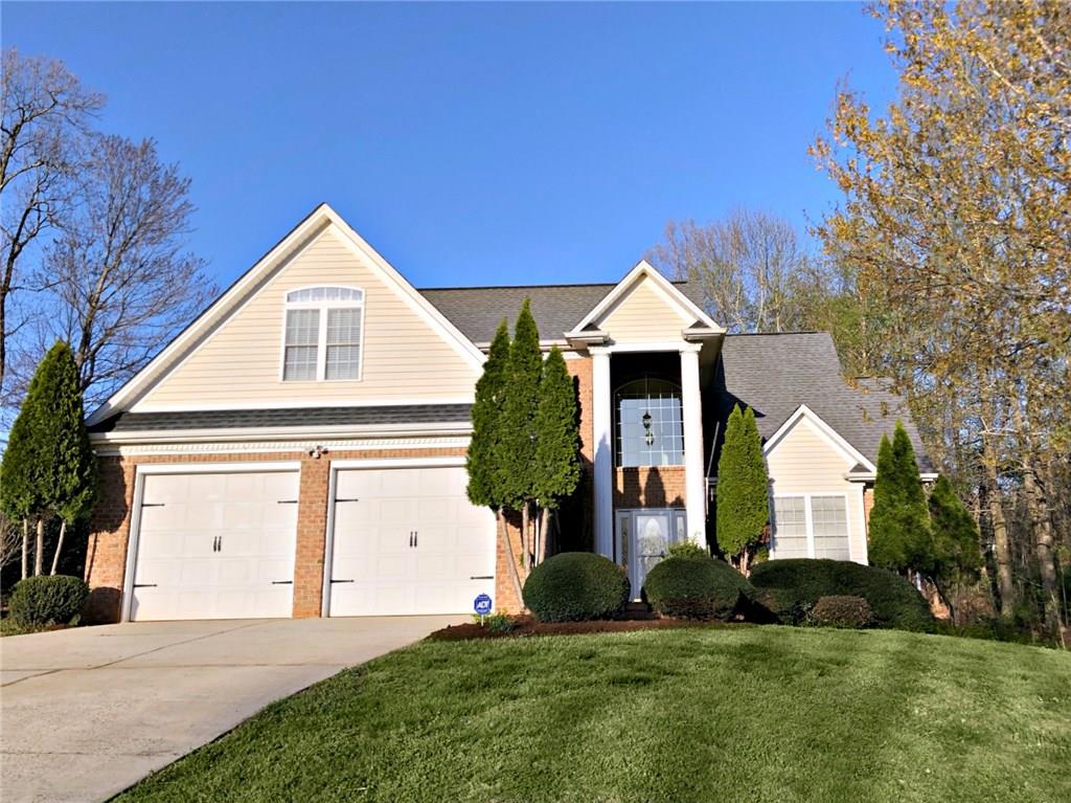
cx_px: 536
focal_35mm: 28
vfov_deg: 49.7
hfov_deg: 63.5
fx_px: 866
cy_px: 402
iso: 20
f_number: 1.8
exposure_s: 1/899
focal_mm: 3.99
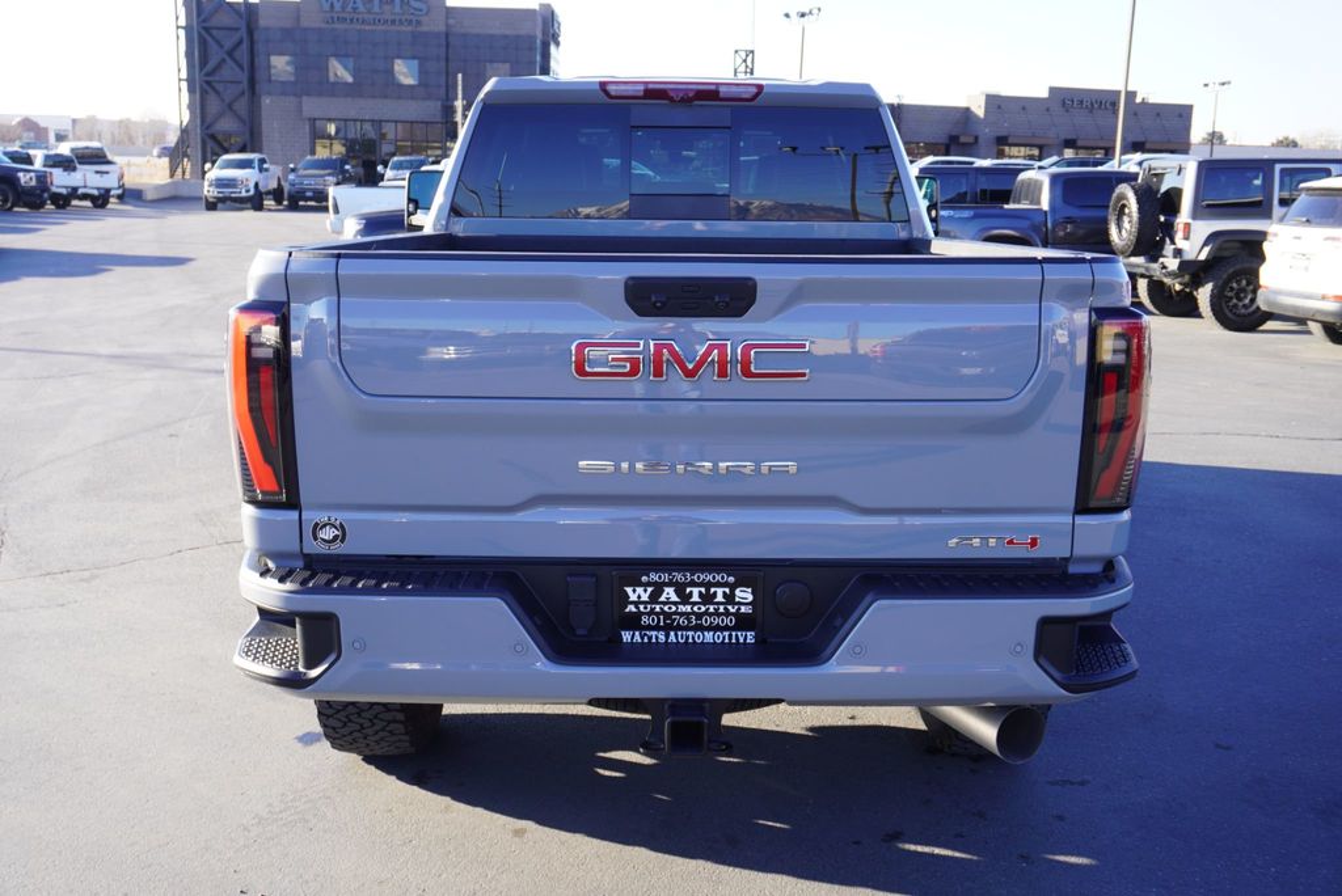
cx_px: 671
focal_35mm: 36
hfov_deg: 53.1
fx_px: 1343
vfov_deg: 36.9
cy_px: 448
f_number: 5.6
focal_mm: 24
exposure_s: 1/80
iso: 100
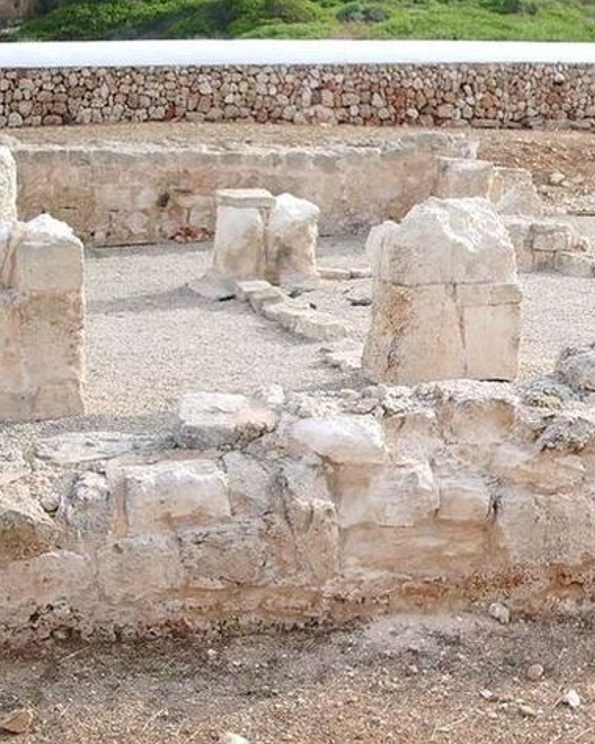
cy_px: 346
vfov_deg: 30.0
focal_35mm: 63
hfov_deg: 23.3
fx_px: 1387
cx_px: 579
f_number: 4.3
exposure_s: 1/160
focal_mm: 5.8
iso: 50
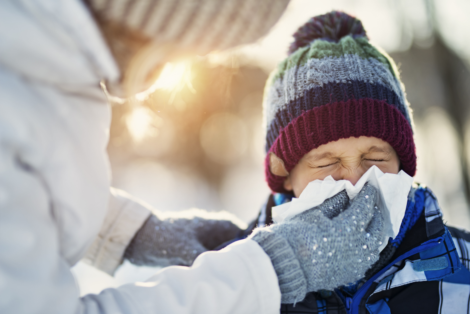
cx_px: 235
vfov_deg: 16.1
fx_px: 1110
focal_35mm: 85
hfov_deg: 23.9
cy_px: 157
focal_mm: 85
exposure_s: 1/1000
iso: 100
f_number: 1.4
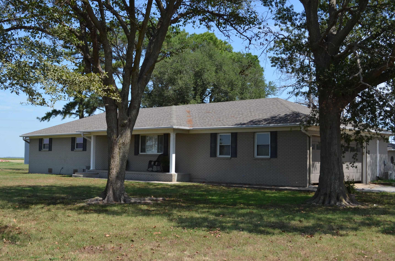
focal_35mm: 45
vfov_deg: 29.7
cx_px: 189
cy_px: 136
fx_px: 493
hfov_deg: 43.7
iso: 140
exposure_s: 1/250
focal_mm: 28
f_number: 8
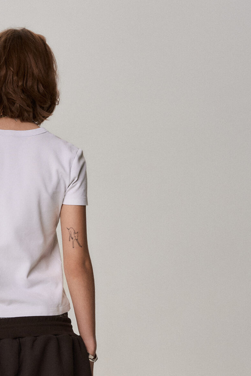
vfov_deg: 18.3
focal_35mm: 110
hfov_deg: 12.4
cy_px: 350
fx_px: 1146
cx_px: 11
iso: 125
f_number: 9
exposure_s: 1/160
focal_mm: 50.3
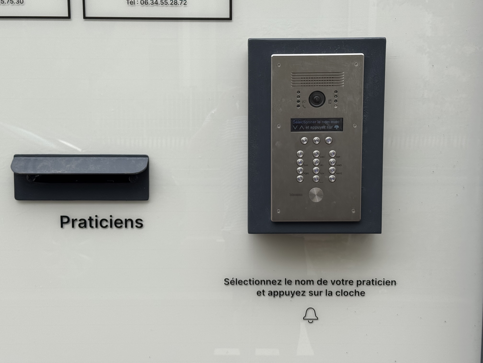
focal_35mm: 48
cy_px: 182
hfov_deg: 39.7
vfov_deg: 30.3
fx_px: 670
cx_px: 242
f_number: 1.78
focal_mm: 6.76
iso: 64
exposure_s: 1/747
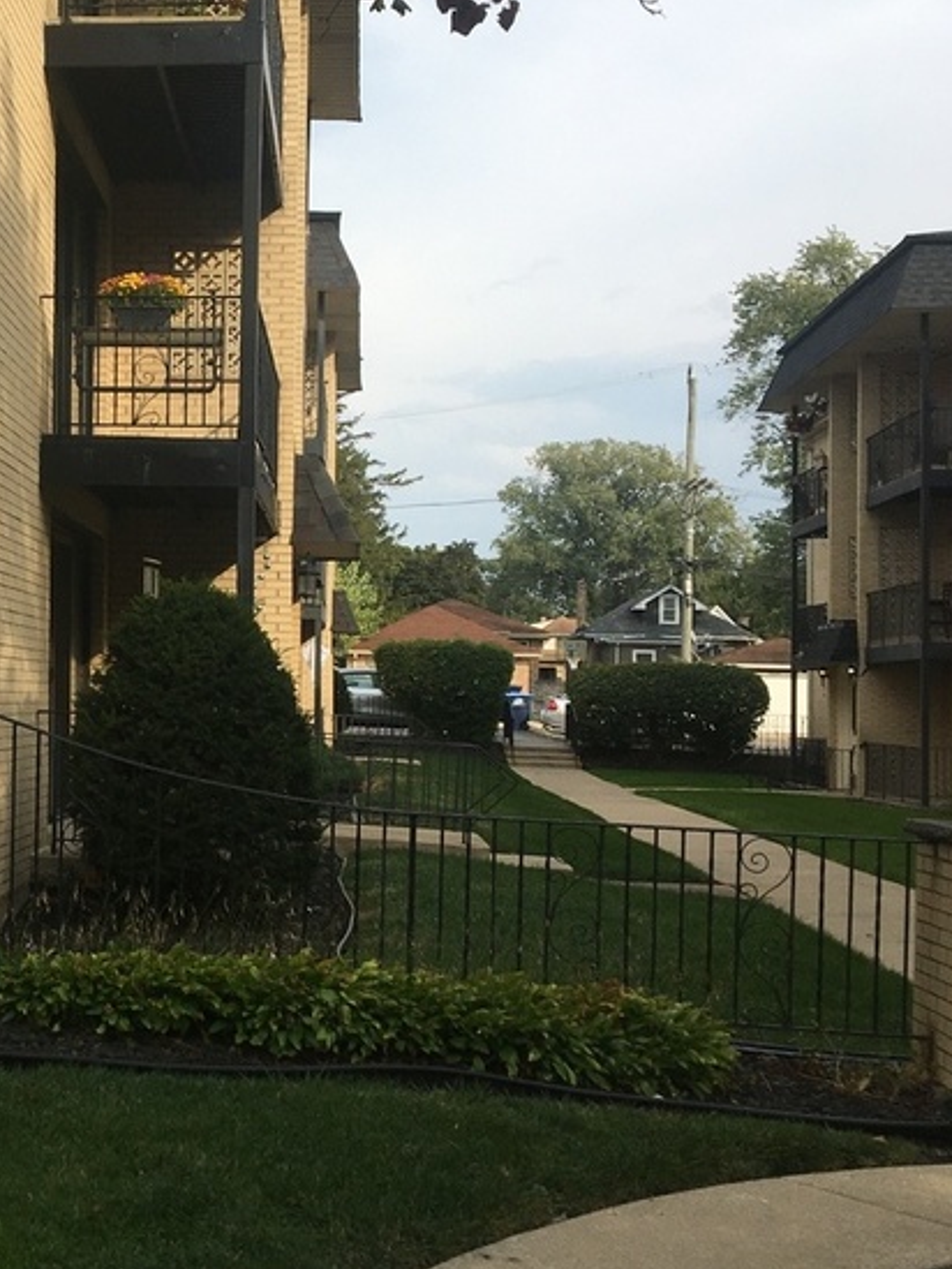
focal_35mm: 57
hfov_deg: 24.8
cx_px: 76
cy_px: 677
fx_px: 2089
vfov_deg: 33.8
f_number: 2.2
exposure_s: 1/1326
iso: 25
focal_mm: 4.15
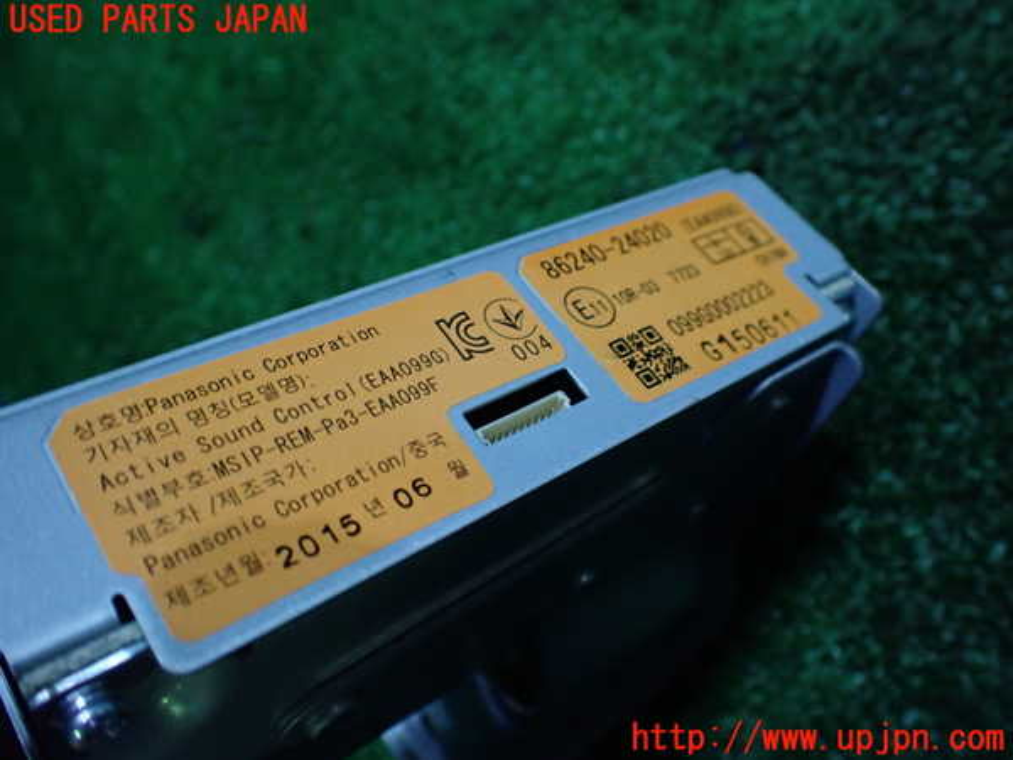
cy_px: 380
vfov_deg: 46.8
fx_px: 878
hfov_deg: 60.0
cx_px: 506
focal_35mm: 30
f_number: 2.3
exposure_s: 1/125
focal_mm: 5.4
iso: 500
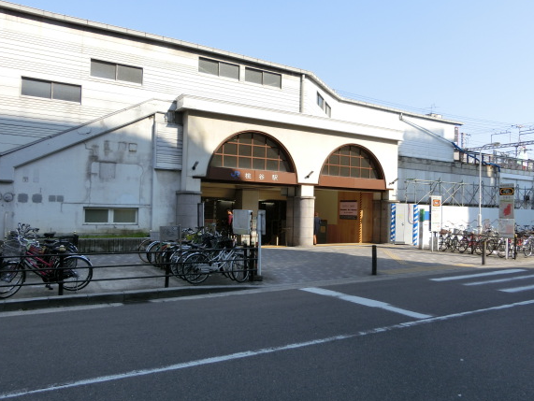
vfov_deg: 49.8
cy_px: 204
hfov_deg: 63.3
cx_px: 287
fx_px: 432
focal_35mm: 28
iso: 80
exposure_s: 1/500
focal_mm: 4.5
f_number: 3.5
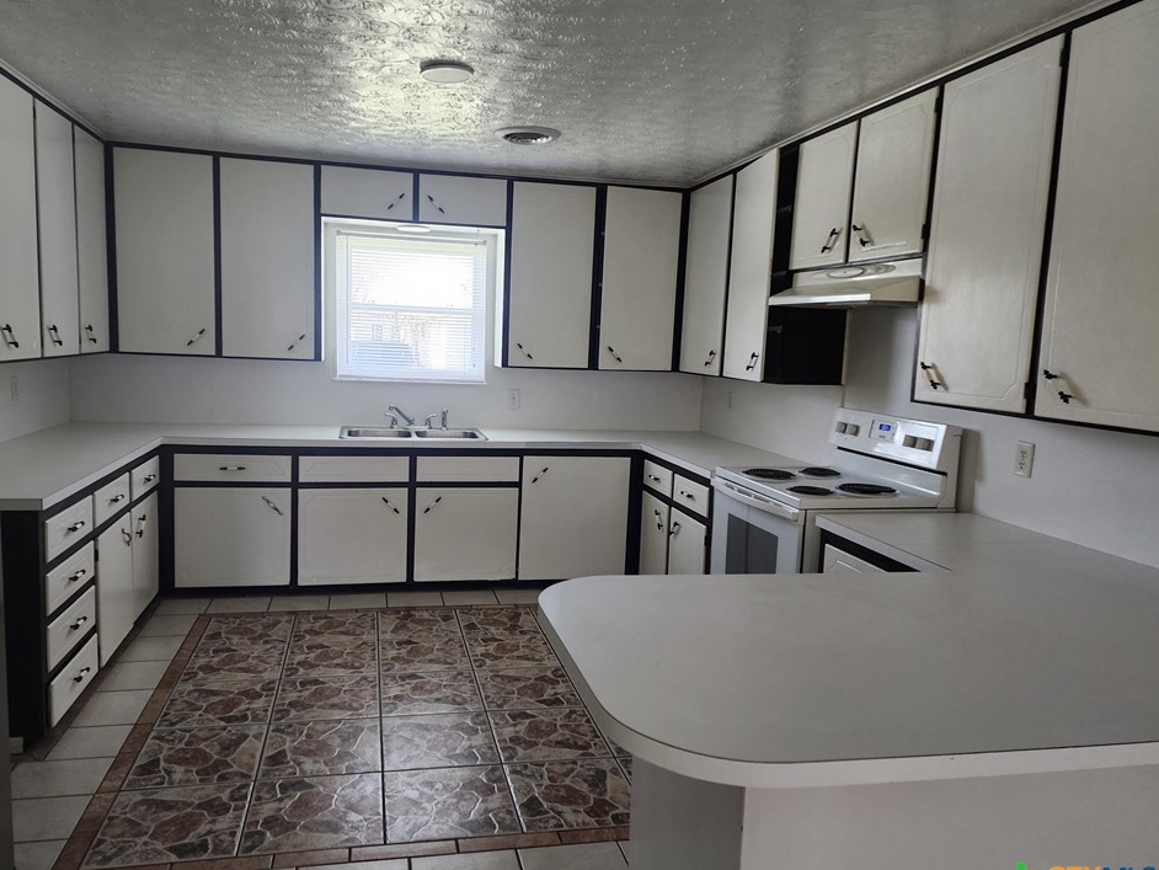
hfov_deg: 69.3
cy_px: 450
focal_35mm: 25
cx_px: 556
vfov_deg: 54.9
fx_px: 837
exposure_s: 1/120
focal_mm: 6.4
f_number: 1.8
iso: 400
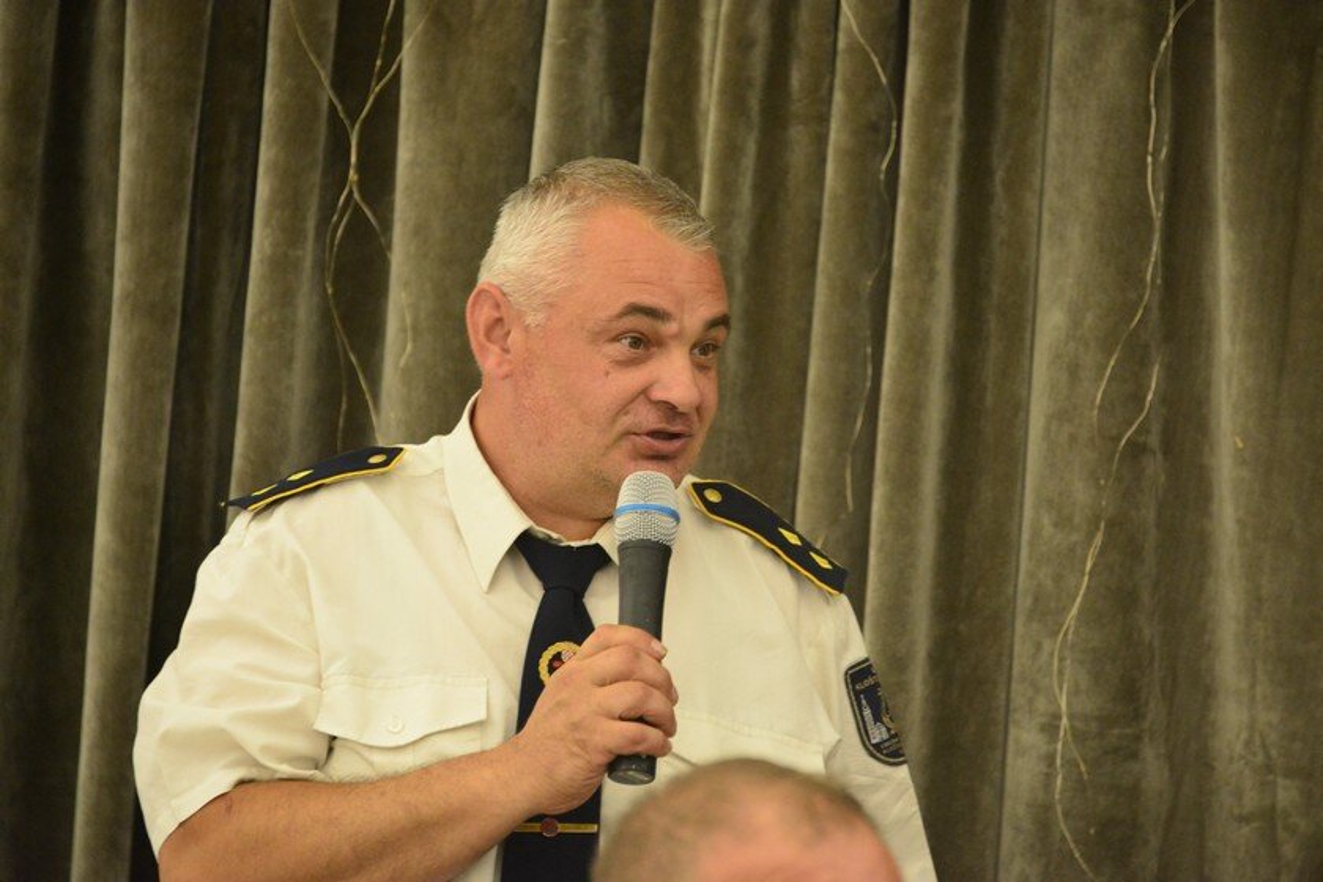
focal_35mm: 300
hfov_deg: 6.9
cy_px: 441
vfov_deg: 4.6
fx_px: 11024
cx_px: 662
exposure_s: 1/125
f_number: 5.6
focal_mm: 300
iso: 5600
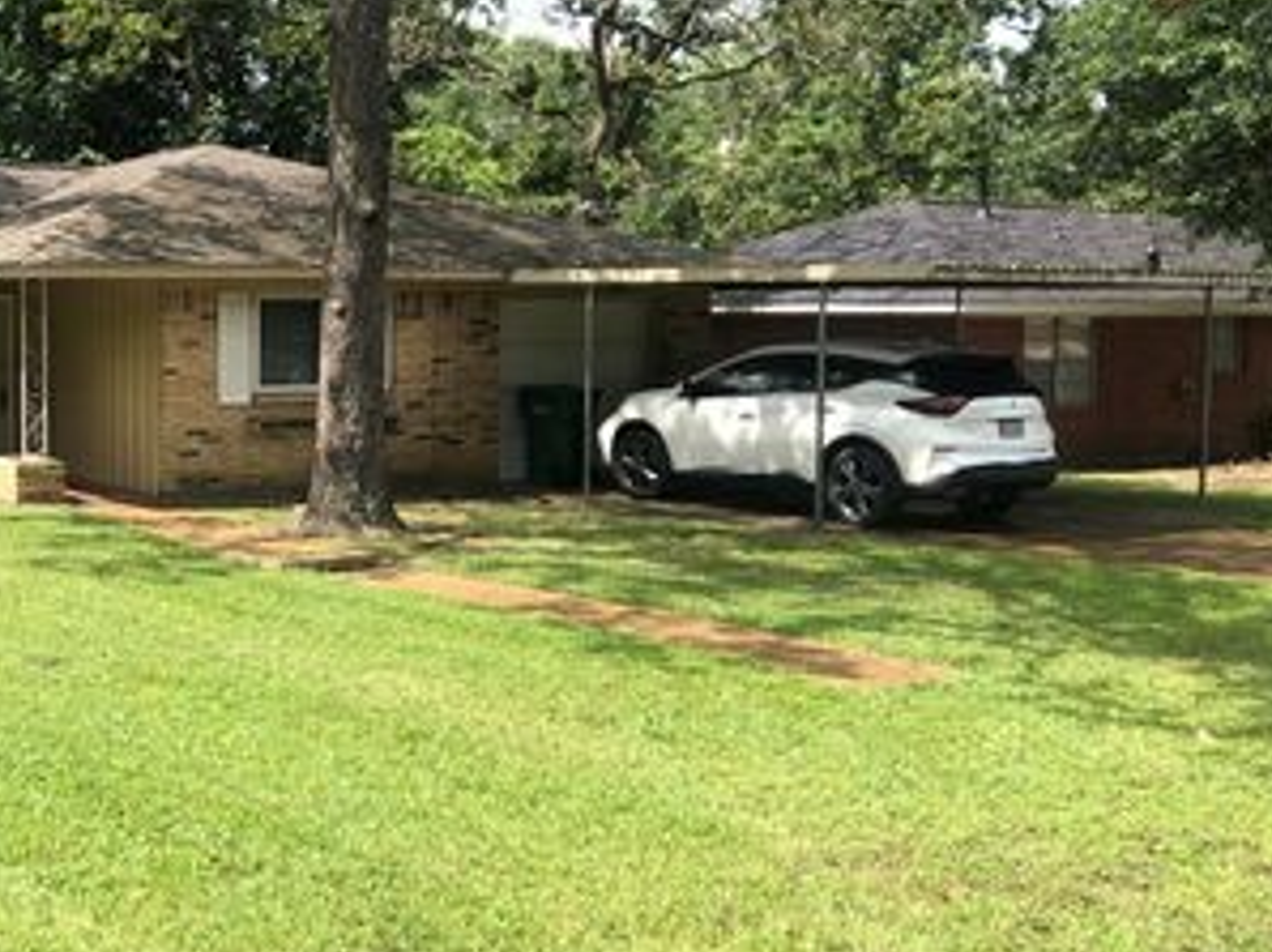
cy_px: 433
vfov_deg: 30.8
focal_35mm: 47
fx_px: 1726
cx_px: 235
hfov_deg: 38.8
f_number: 1.8
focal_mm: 3.99
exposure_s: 1/889
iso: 20
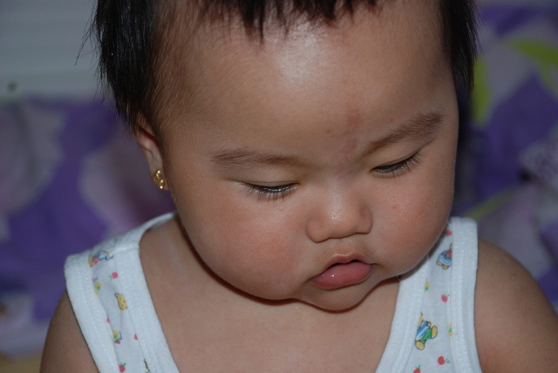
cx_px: 279
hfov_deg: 17.0
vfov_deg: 11.4
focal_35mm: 120
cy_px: 186
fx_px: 1862
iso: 200
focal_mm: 80
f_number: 5.6
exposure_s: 1/60
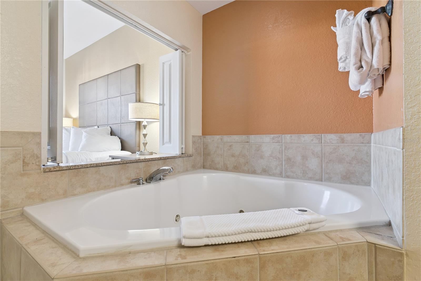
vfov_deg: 73.8
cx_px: 210
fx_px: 187
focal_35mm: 16
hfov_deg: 96.7
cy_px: 140
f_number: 10
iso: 200
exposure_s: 1/8
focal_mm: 16
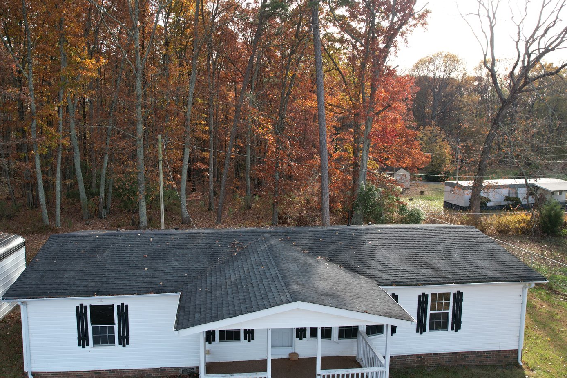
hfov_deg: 67.1
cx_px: 248
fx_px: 425
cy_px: 173
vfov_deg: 47.9
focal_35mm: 27
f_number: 2.8
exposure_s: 1/500
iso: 110
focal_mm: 8.38
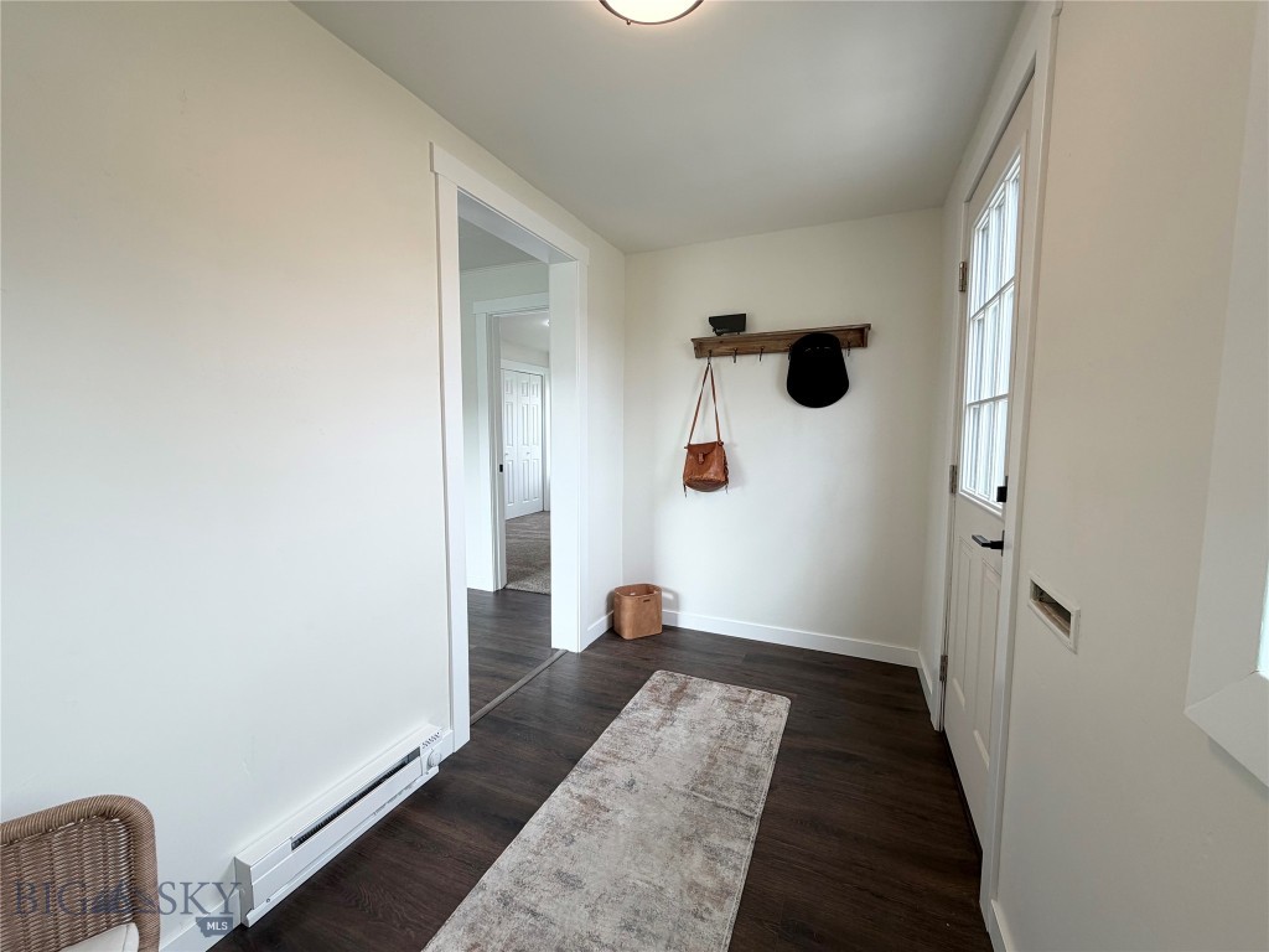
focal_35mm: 14
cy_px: 476
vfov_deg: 85.7
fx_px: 513
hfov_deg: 102.1
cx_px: 634
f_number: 2.2
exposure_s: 1/120
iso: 50
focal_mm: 2.22
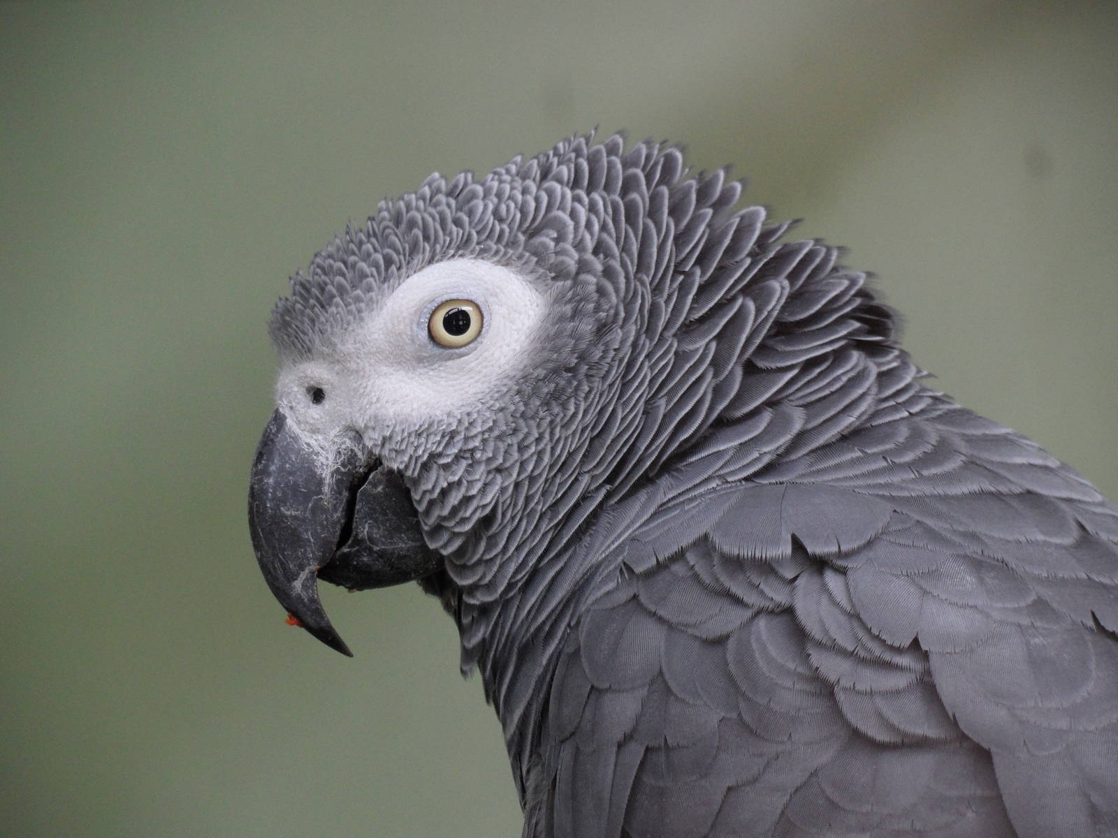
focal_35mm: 240
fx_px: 7751
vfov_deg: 6.2
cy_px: 419
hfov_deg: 8.2
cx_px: 559
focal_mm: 39.5
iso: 200
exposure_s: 1/15
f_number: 5
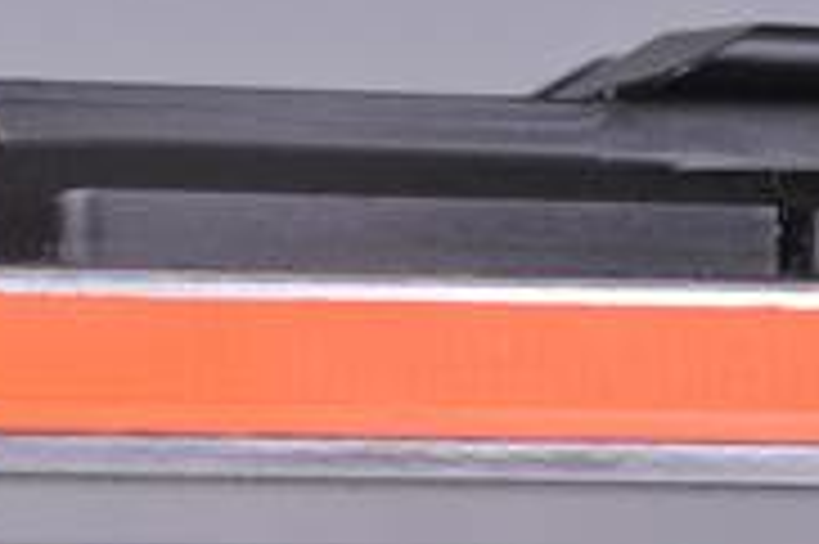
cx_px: 153
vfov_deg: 3.5
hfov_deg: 5.3
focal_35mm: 389
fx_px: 8847
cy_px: 497
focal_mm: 105
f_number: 9.5
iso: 3200
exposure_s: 1/125
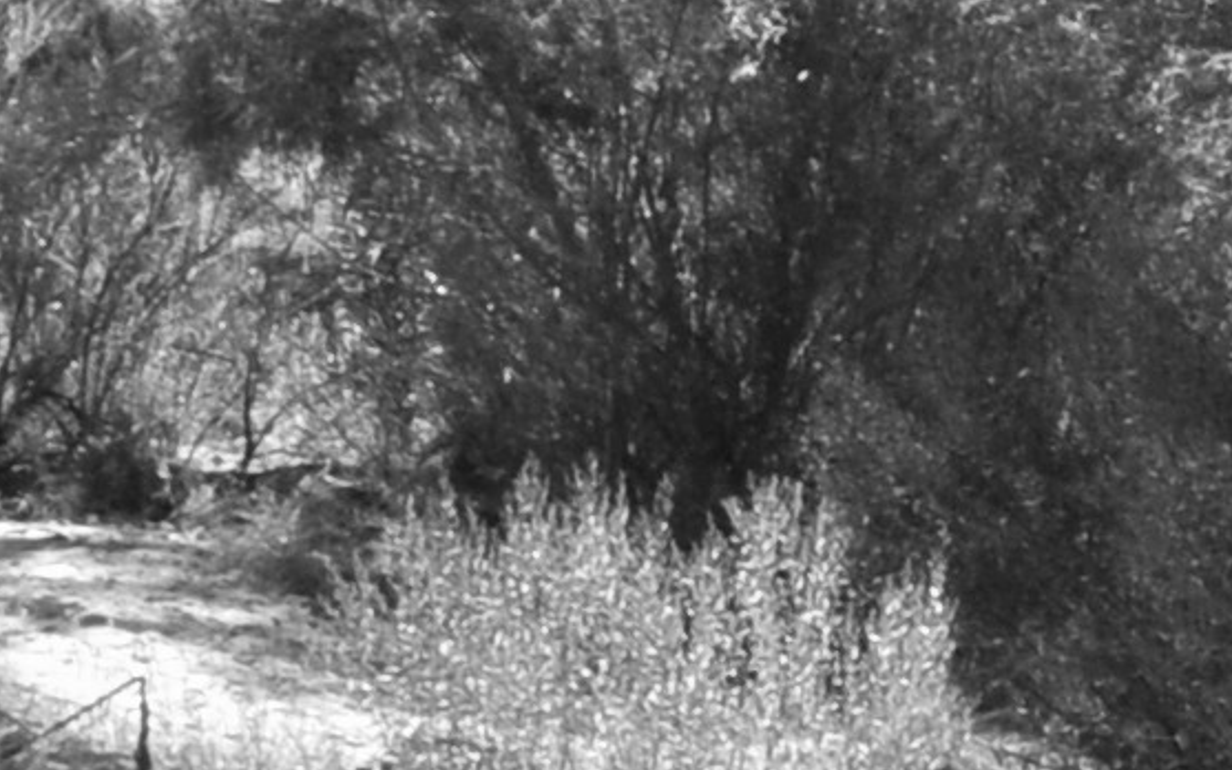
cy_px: -347
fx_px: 16988
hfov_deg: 4.1
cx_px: 3063
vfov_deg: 2.6
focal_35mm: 506
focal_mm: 65
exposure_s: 1/125
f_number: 20
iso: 640
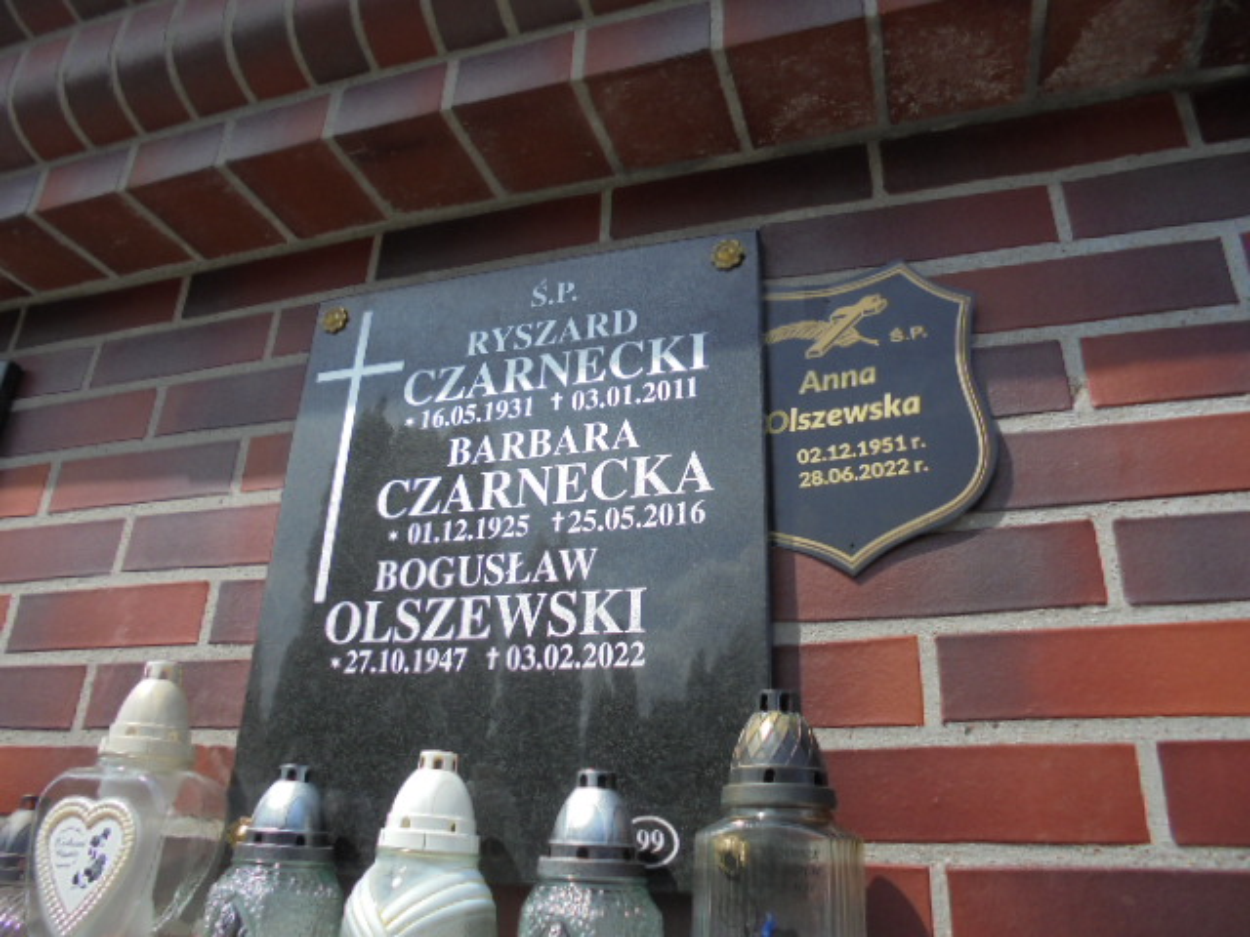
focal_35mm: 26
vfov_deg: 53.1
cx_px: 625
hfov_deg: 67.3
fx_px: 939
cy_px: 468
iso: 100
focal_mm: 4.6
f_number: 3.5
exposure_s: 1/800
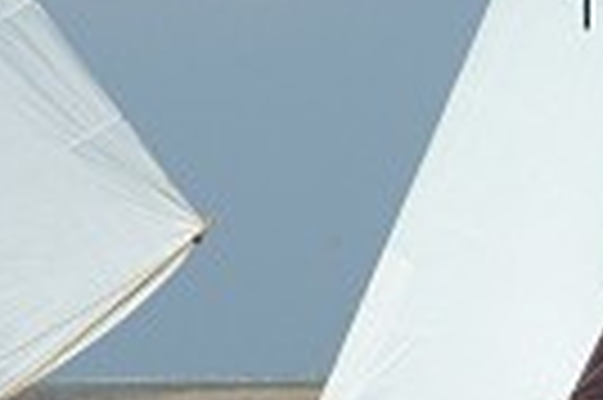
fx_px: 11410
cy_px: 115
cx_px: 454
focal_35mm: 682
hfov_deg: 3.0
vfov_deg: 2.0
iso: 400
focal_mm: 135
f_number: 9.5
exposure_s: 1/1000
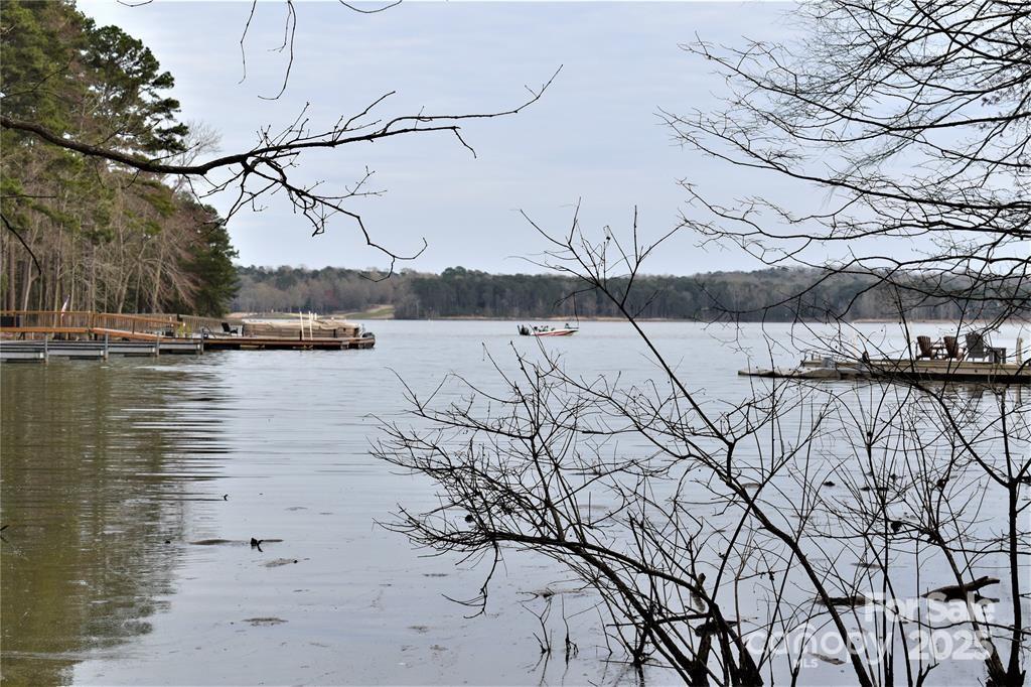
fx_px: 2362
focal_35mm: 82
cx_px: 516
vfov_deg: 16.5
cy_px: 344
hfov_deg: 24.6
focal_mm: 55
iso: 200
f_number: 8
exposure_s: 1/250
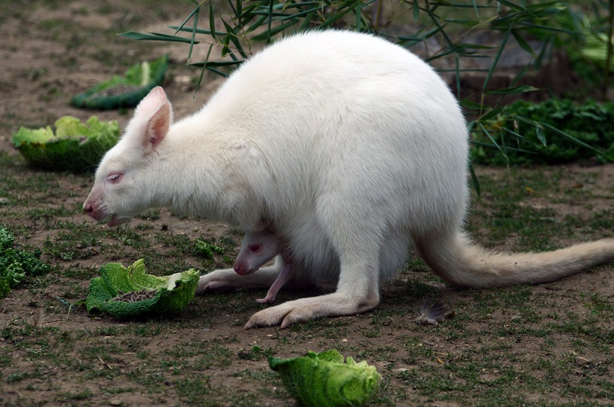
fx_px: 4978
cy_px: 204
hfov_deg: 7.1
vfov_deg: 4.7
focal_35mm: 292
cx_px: 307
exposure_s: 1/250
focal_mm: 195
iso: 400
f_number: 6.3
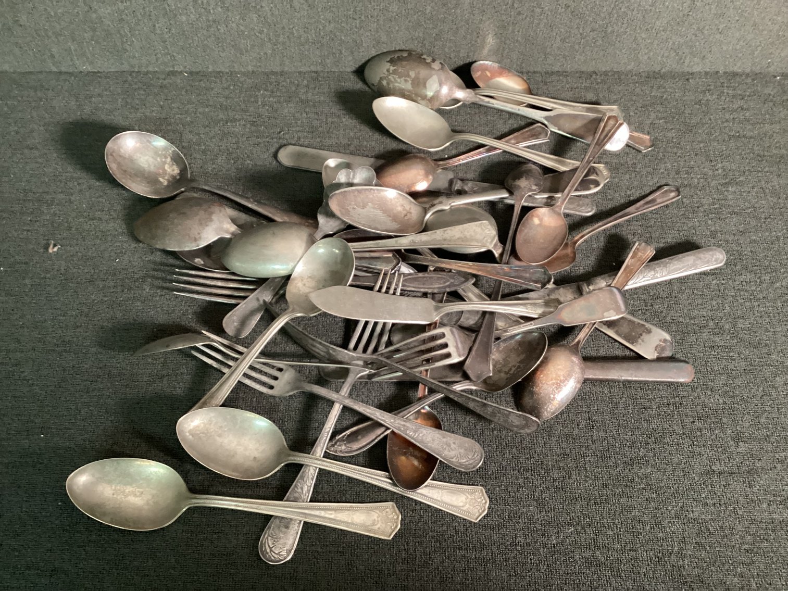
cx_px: 394
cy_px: 296
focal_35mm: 31
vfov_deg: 45.4
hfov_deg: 58.3
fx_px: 706
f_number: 2.4
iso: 500
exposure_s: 1/30
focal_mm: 3.3
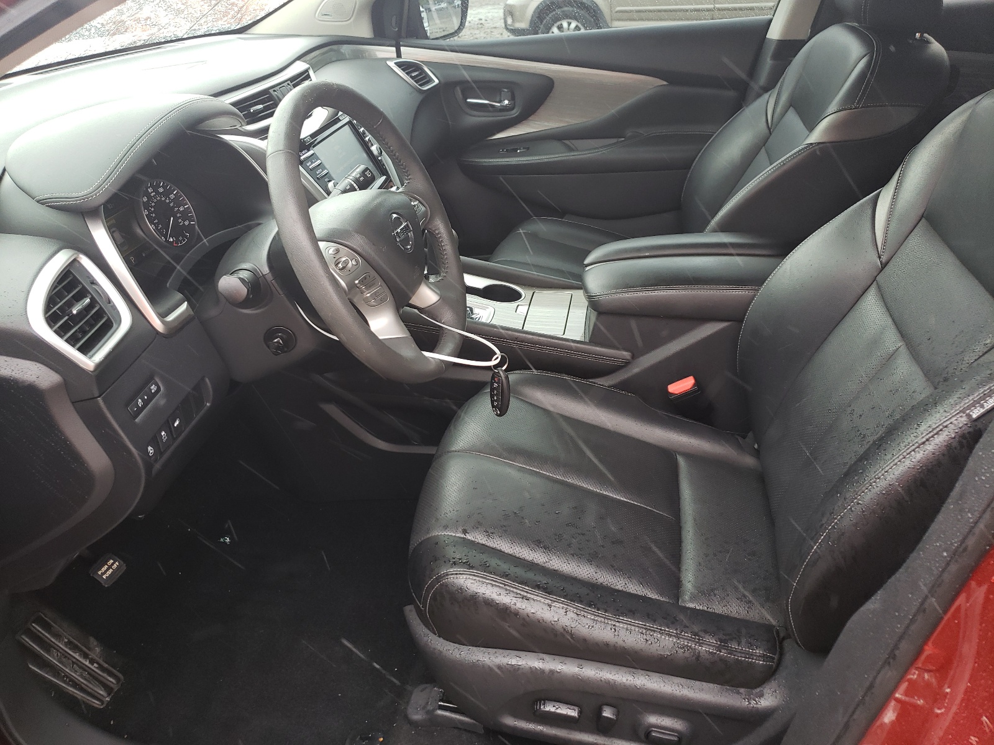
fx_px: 747
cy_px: 372
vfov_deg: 53.1
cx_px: 497
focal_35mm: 26
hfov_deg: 67.3
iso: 72
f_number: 1.5
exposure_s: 1/120
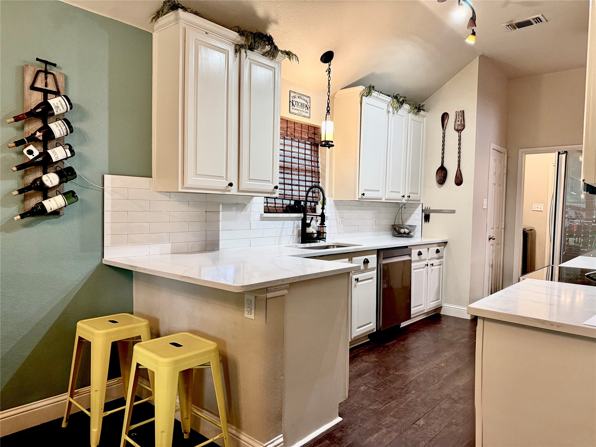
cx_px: 298
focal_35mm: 24
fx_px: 413
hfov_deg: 71.6
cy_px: 224
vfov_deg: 56.8
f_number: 1.78
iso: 400
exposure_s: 1/60
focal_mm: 6.76
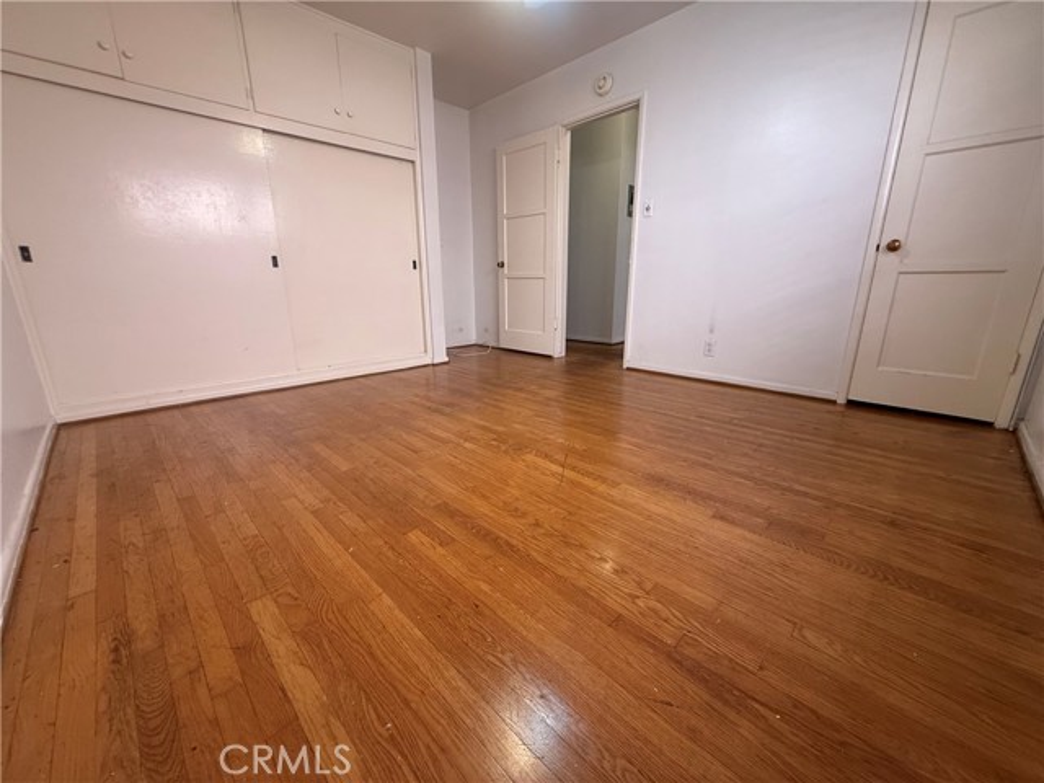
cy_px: 392
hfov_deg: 102.1
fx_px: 422
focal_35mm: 14
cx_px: 522
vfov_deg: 85.7
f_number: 2.2
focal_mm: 2.22
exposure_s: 1/120
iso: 200
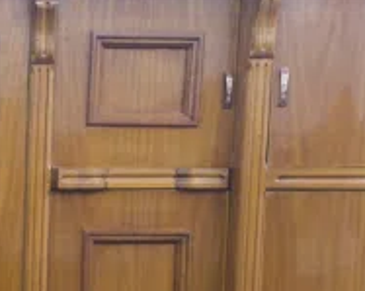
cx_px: -156
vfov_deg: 19.4
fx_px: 830
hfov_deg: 21.5
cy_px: 277
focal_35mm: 77
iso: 320
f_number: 1.6
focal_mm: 6.57
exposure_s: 1/50
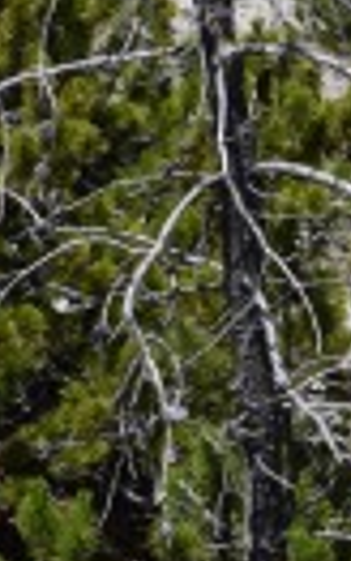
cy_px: -535
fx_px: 4938
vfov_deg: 6.3
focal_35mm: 323
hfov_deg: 3.8
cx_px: 1374
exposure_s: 1/400
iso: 200
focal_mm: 27
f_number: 10
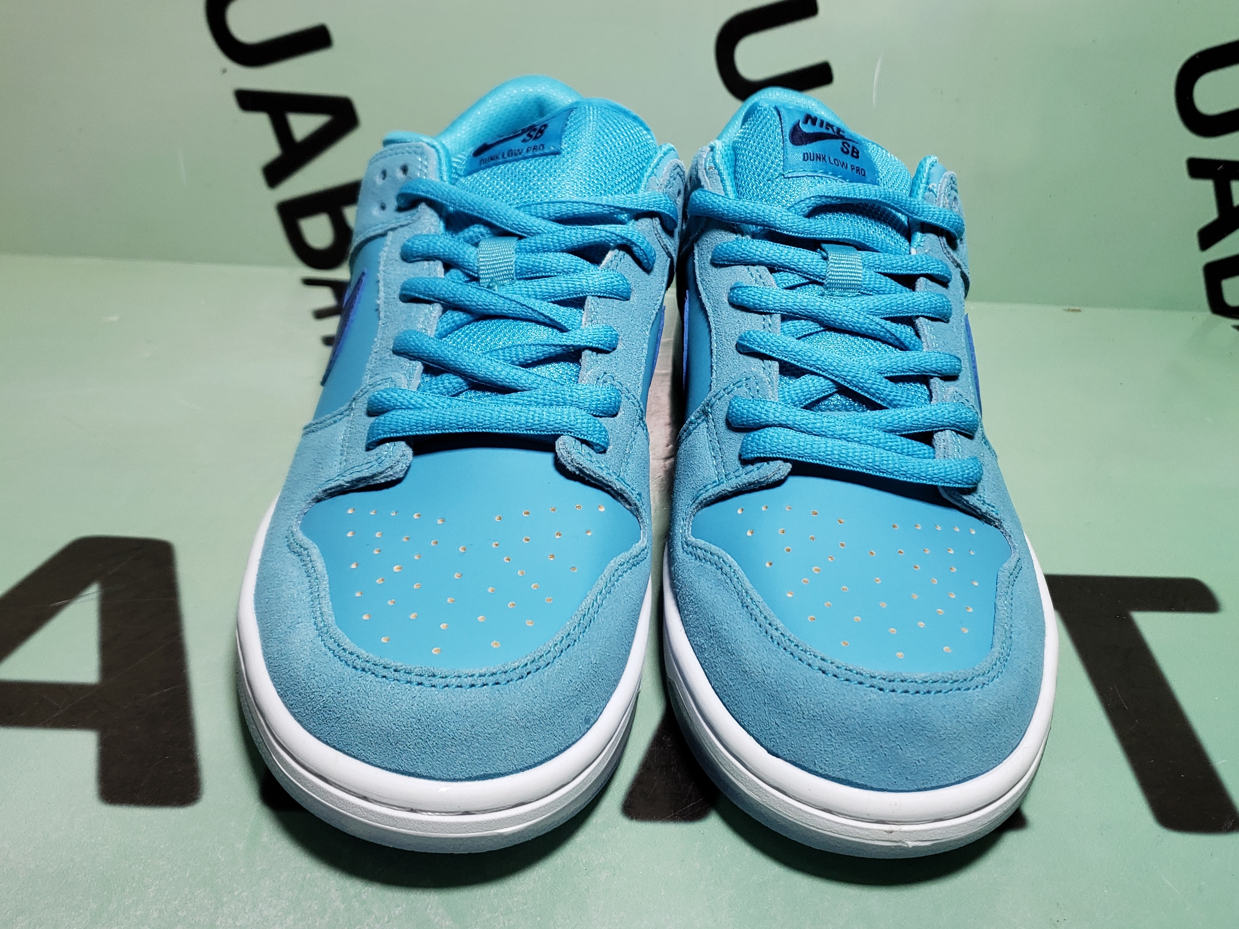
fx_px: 1253
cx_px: 666
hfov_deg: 52.6
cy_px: 413
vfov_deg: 40.6
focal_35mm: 35
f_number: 1.5
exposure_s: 1/320
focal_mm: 4.3
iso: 50
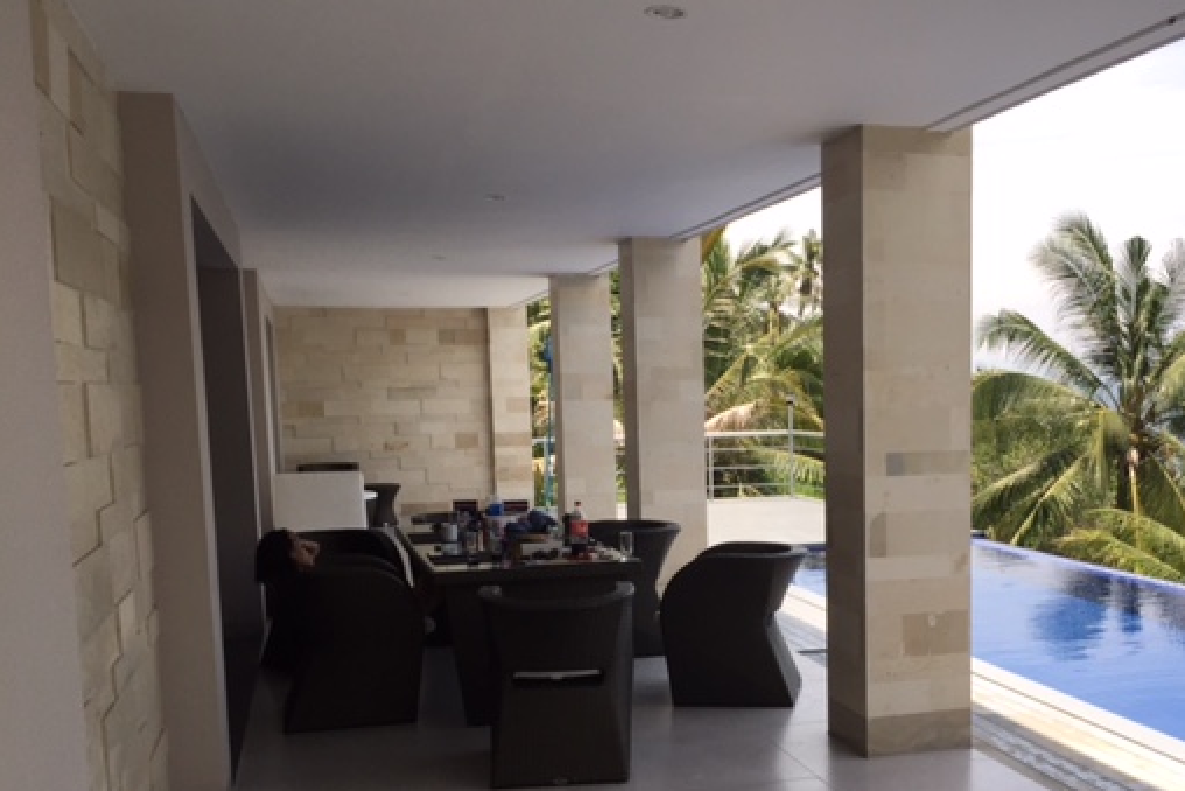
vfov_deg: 34.7
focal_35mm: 38
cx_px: 744
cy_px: 541
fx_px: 1251
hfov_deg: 50.2
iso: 40
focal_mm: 4.15
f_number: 2.2
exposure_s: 1/1276
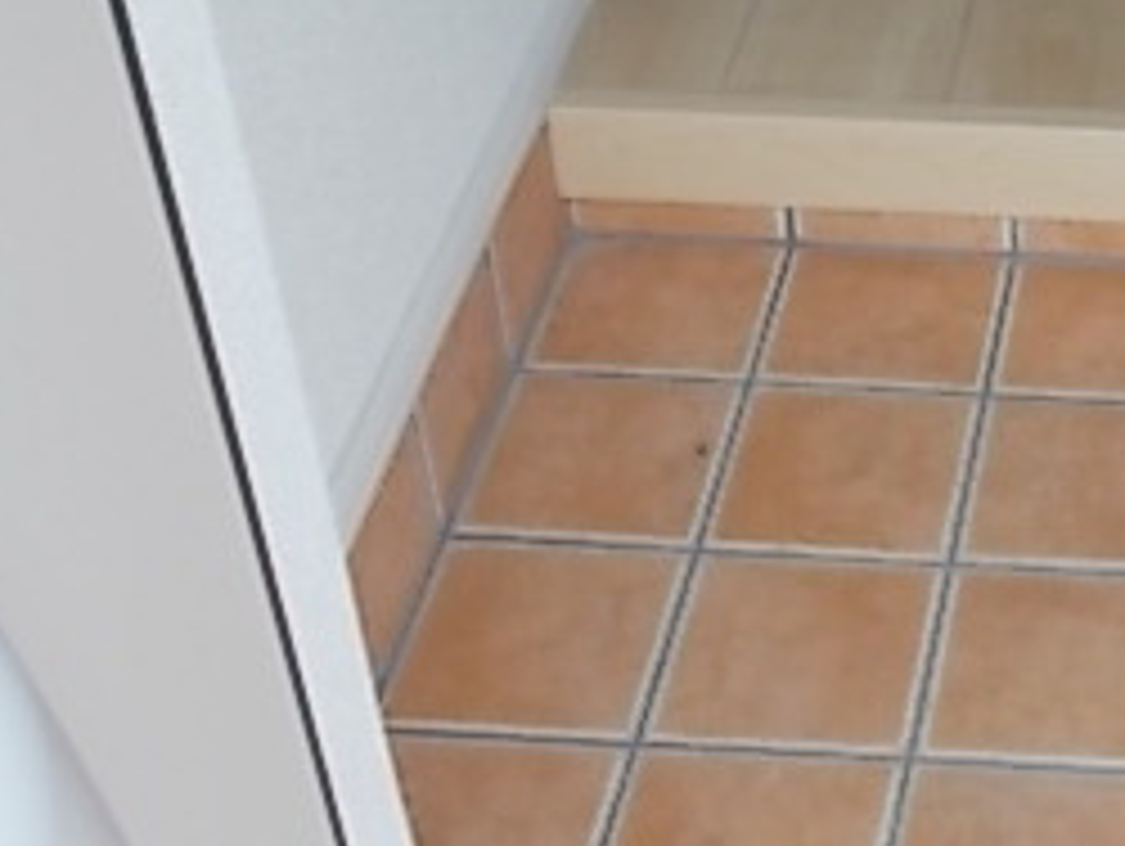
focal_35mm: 87
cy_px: 198
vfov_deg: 16.9
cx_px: 1228
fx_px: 2830
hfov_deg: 21.4
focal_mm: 6
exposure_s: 1/40
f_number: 3.6
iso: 80
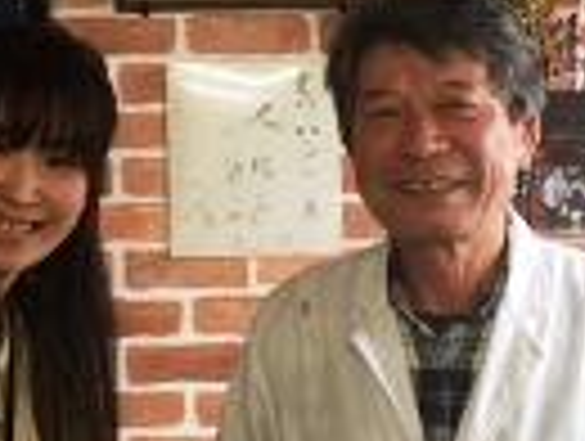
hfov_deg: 21.9
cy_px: 220
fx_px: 1507
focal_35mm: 89
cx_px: 220
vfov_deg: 16.7
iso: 80
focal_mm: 4.2
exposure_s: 1/30
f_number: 2.2
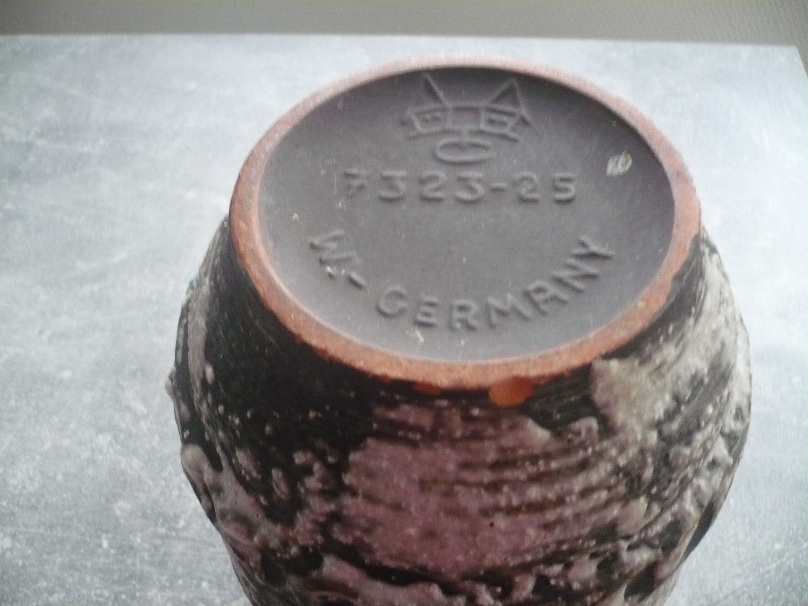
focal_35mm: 35
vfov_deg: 40.7
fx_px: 817
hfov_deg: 52.6
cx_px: 404
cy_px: 303
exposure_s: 1/6
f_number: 2.8
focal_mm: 5.8
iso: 400
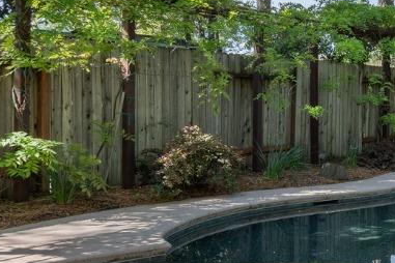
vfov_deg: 21.5
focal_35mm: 63
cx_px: 487
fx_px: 691
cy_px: 104
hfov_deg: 27.6
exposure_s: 1/100
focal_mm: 16
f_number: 8
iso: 320
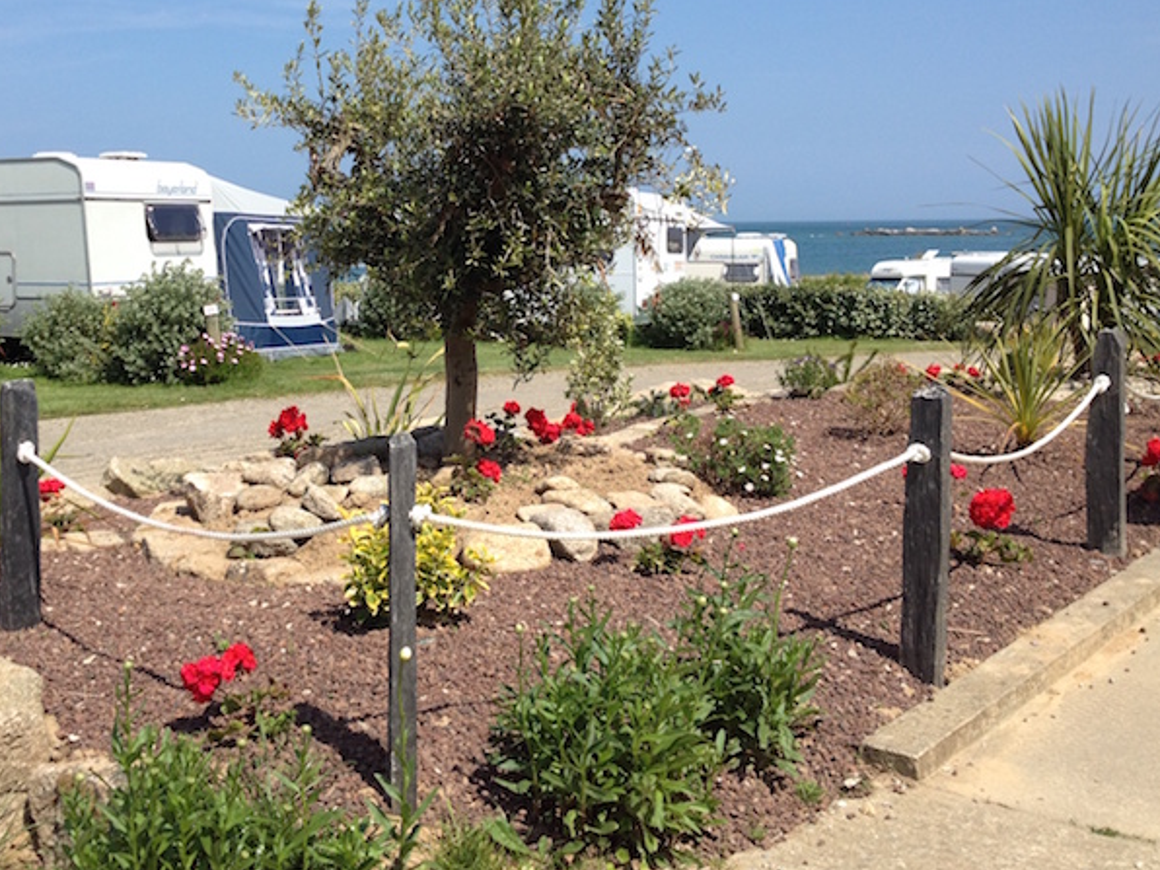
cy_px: 317
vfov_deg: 30.7
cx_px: 411
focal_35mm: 47
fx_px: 1575
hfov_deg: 40.1
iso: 50
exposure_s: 1/1577
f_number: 2.4
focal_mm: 4.28
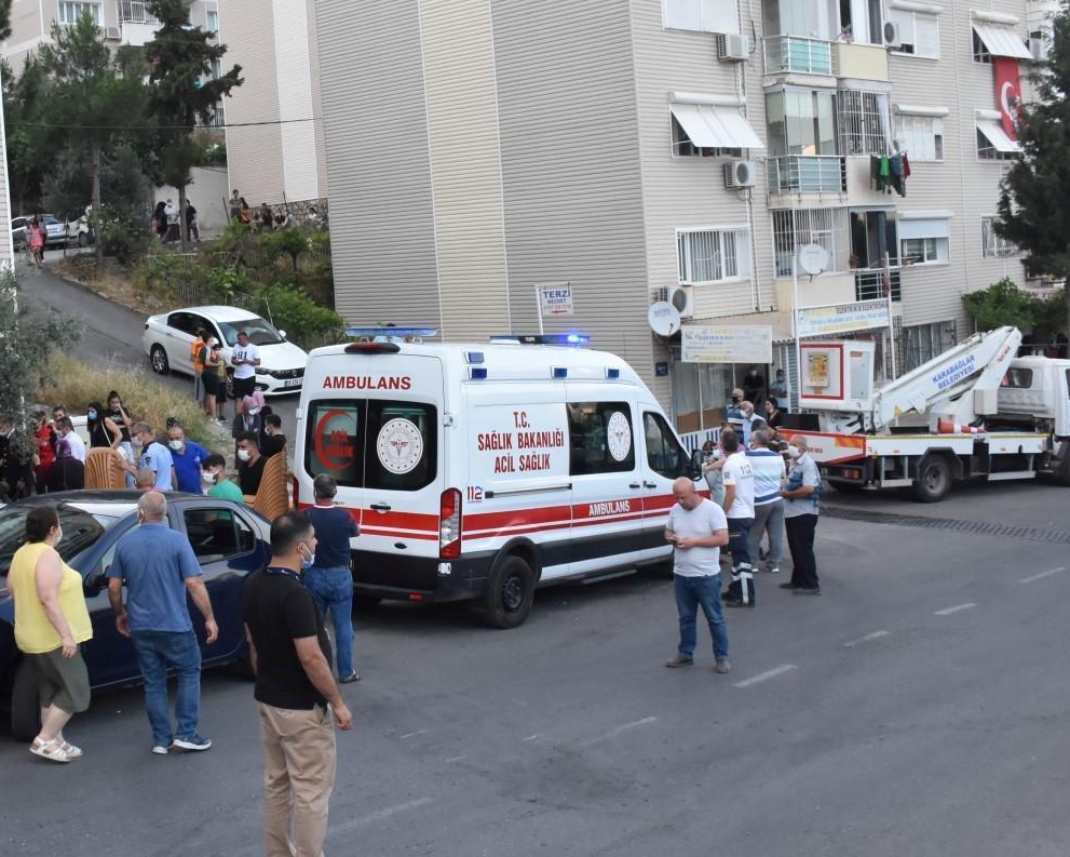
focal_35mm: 46
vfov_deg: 32.6
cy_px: 334
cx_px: 263
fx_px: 1457
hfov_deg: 39.2
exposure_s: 1/320
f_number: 9
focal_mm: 20
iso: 1250
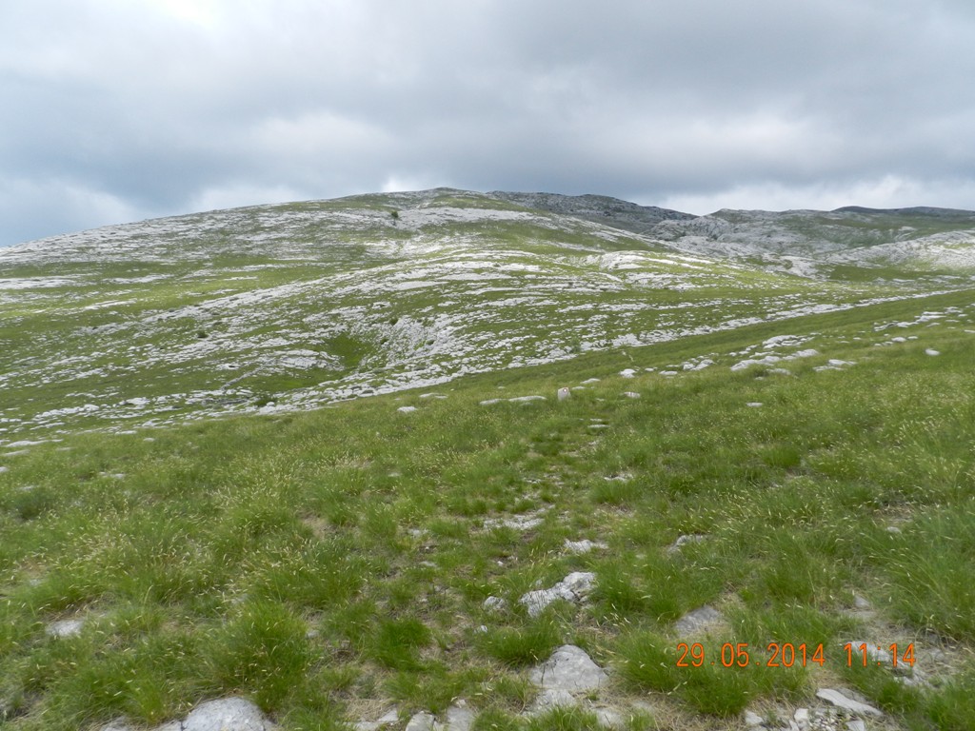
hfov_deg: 73.9
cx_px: 488
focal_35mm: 23
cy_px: 366
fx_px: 648
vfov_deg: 58.9
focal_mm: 4
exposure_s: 1/800
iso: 160
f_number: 4.5
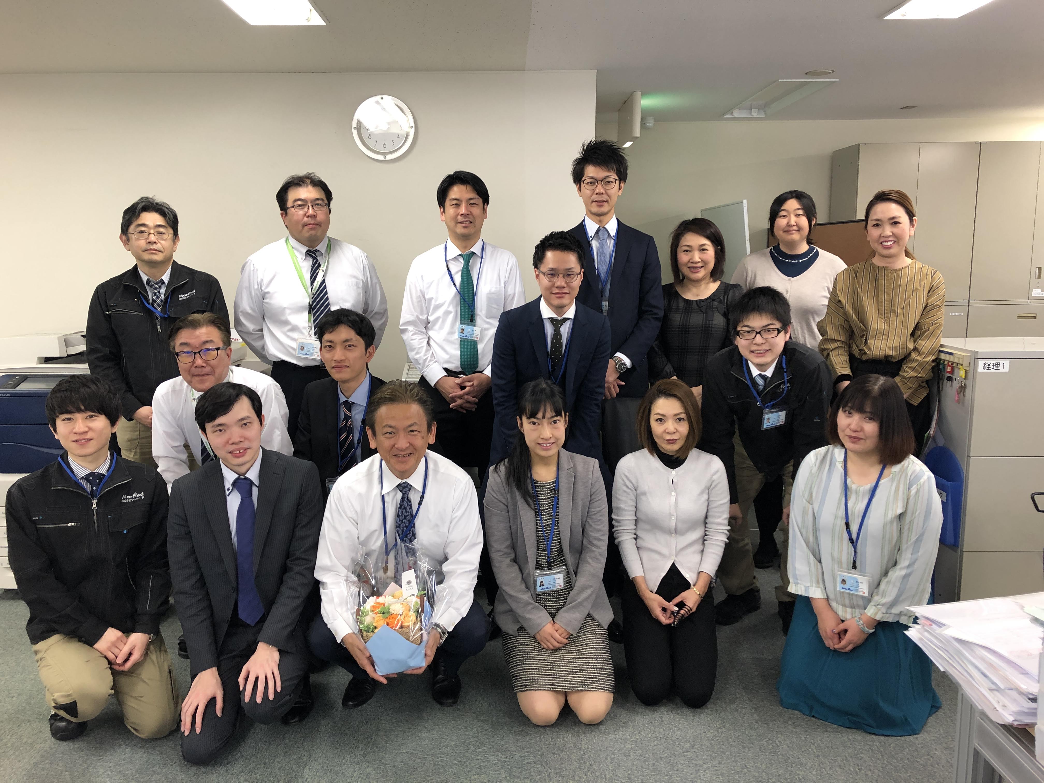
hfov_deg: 63.4
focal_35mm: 28
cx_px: 522
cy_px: 392
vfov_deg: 49.7
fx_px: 844
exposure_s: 1/25
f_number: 1.8
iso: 32
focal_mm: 3.99
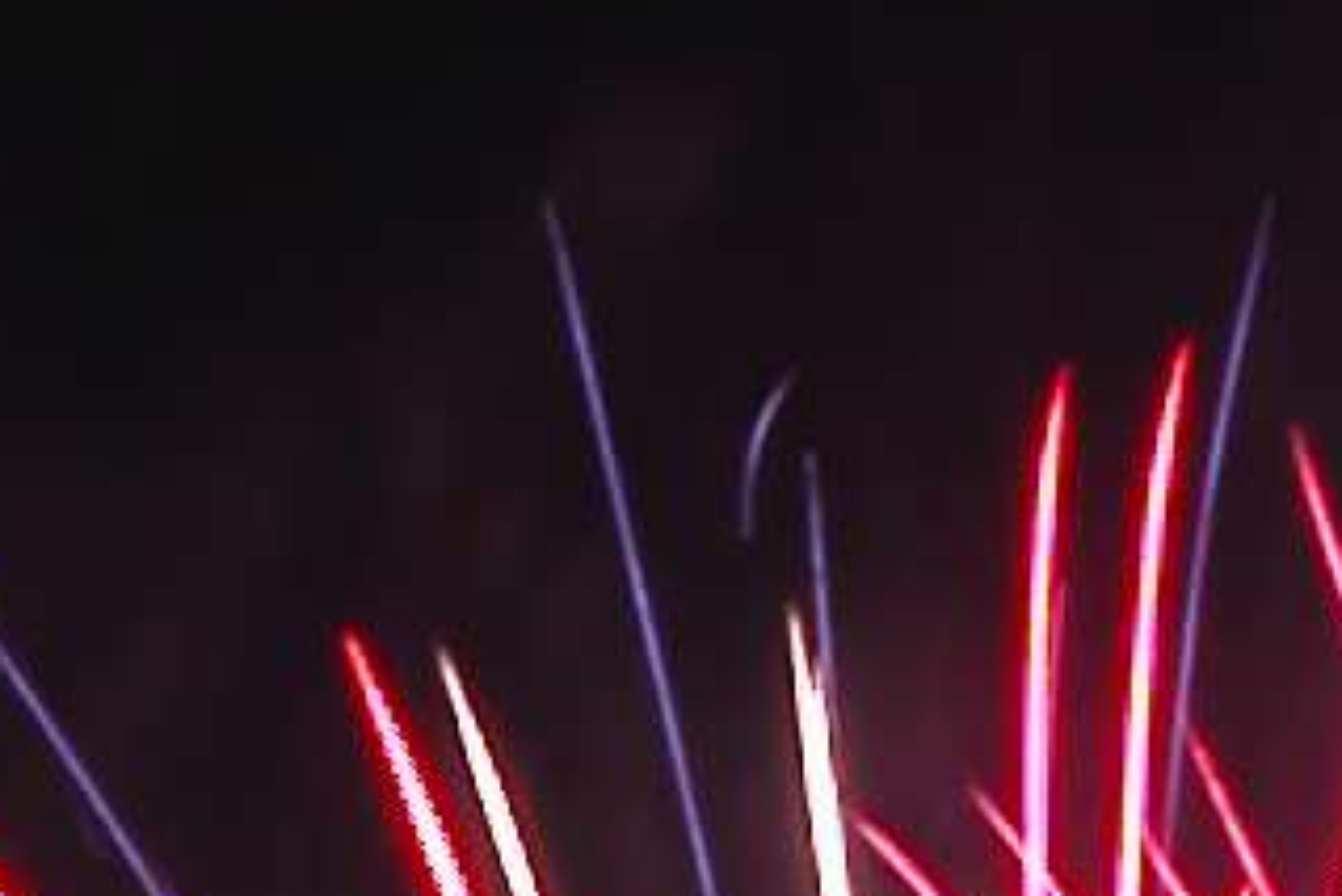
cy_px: 1969
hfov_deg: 13.8
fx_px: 5445
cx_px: 1355
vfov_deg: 8.7
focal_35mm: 146
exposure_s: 6.9
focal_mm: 8.9
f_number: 7.1
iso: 100
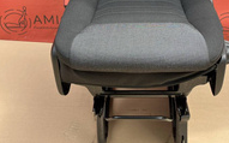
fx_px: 324
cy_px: -41
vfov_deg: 22.3
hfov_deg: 38.7
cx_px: 140
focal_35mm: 52
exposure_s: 1/452
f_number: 1.6
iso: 50
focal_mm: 5.1
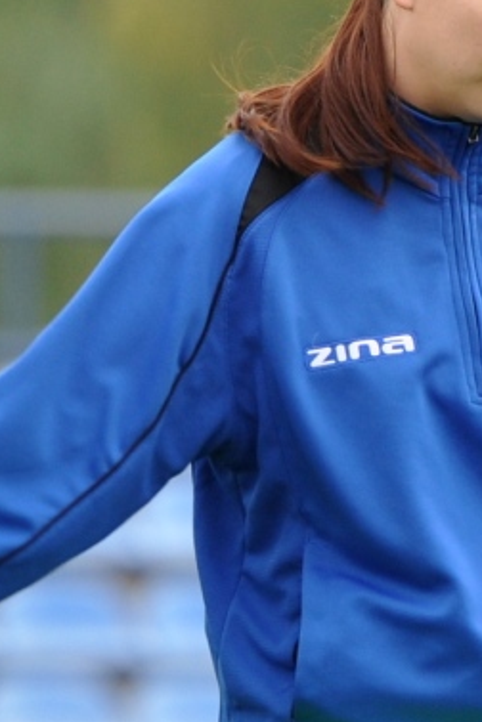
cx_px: 371
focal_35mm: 953
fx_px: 19138
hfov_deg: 1.4
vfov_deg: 2.2
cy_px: 841
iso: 200
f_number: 4
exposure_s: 1/400
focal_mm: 200
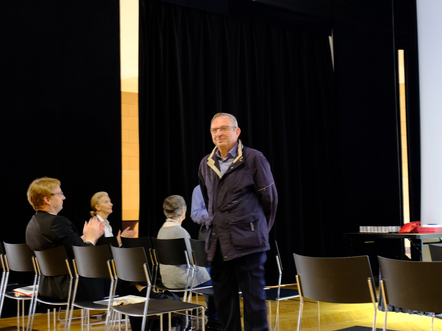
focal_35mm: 60
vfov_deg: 24.4
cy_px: 165
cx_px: 245
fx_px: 766
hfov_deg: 32.2
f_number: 5
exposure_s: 1/7.5
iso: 1600
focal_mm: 36.6
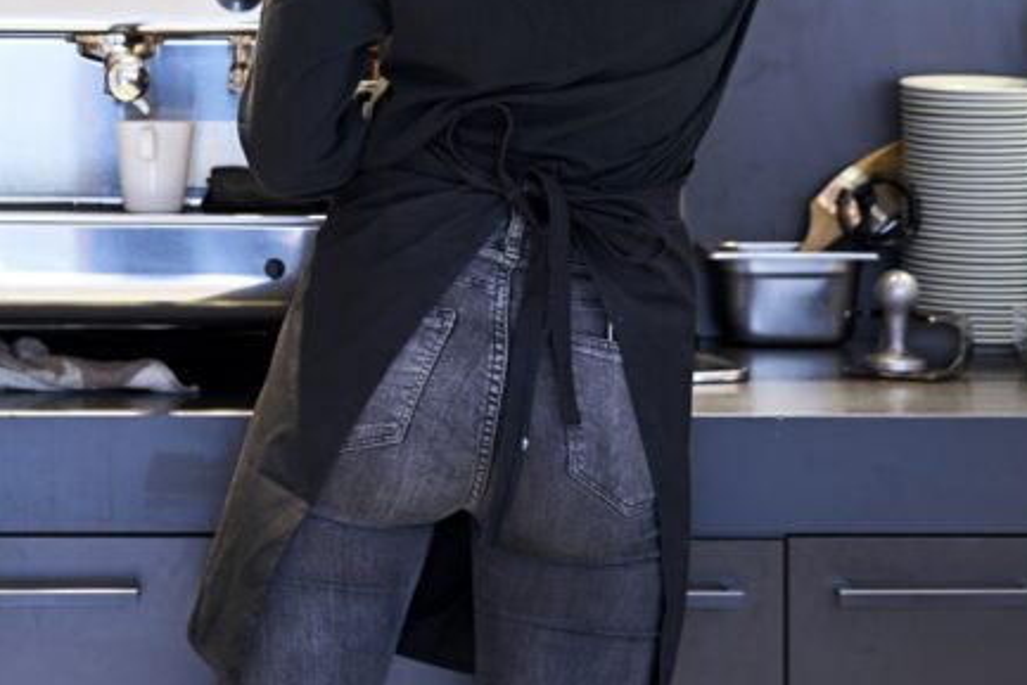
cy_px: -94
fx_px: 3710
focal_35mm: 130
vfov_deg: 10.4
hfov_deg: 15.7
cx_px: 263
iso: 800
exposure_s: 1/30
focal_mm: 55
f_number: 4
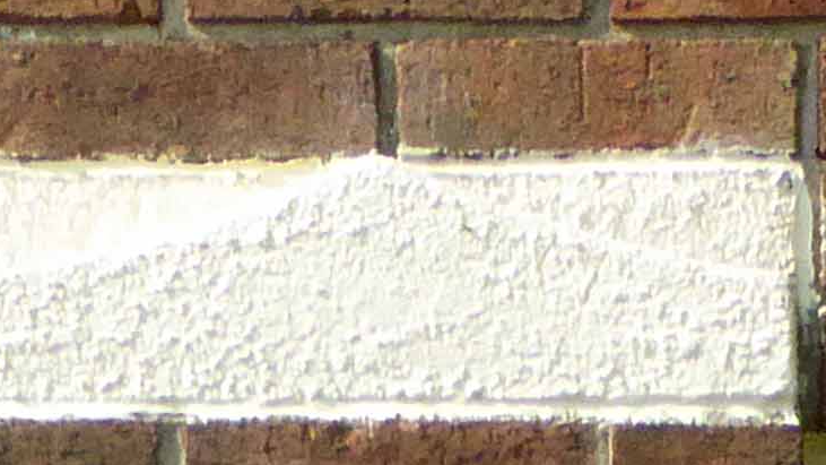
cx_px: 356
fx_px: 7512
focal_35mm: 343
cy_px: 1857
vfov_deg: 3.4
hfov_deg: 6.3
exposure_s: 1/800
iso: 400
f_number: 4
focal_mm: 8.4
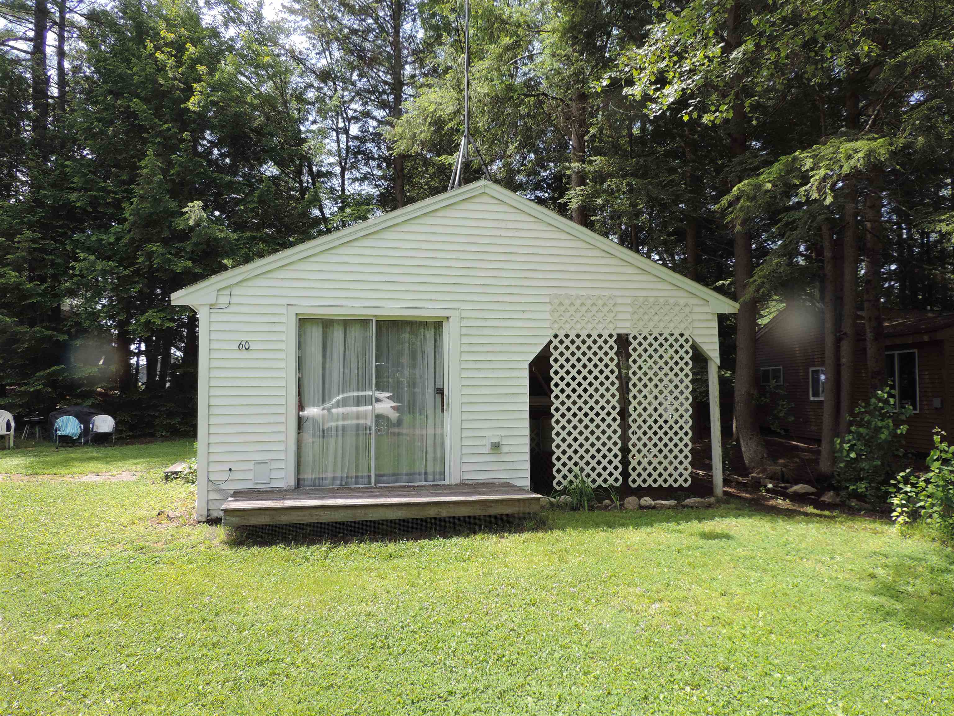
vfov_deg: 56.8
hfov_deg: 71.6
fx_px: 661
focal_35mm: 24
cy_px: 358
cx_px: 477
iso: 80
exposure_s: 1/400
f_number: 3
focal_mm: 4.3
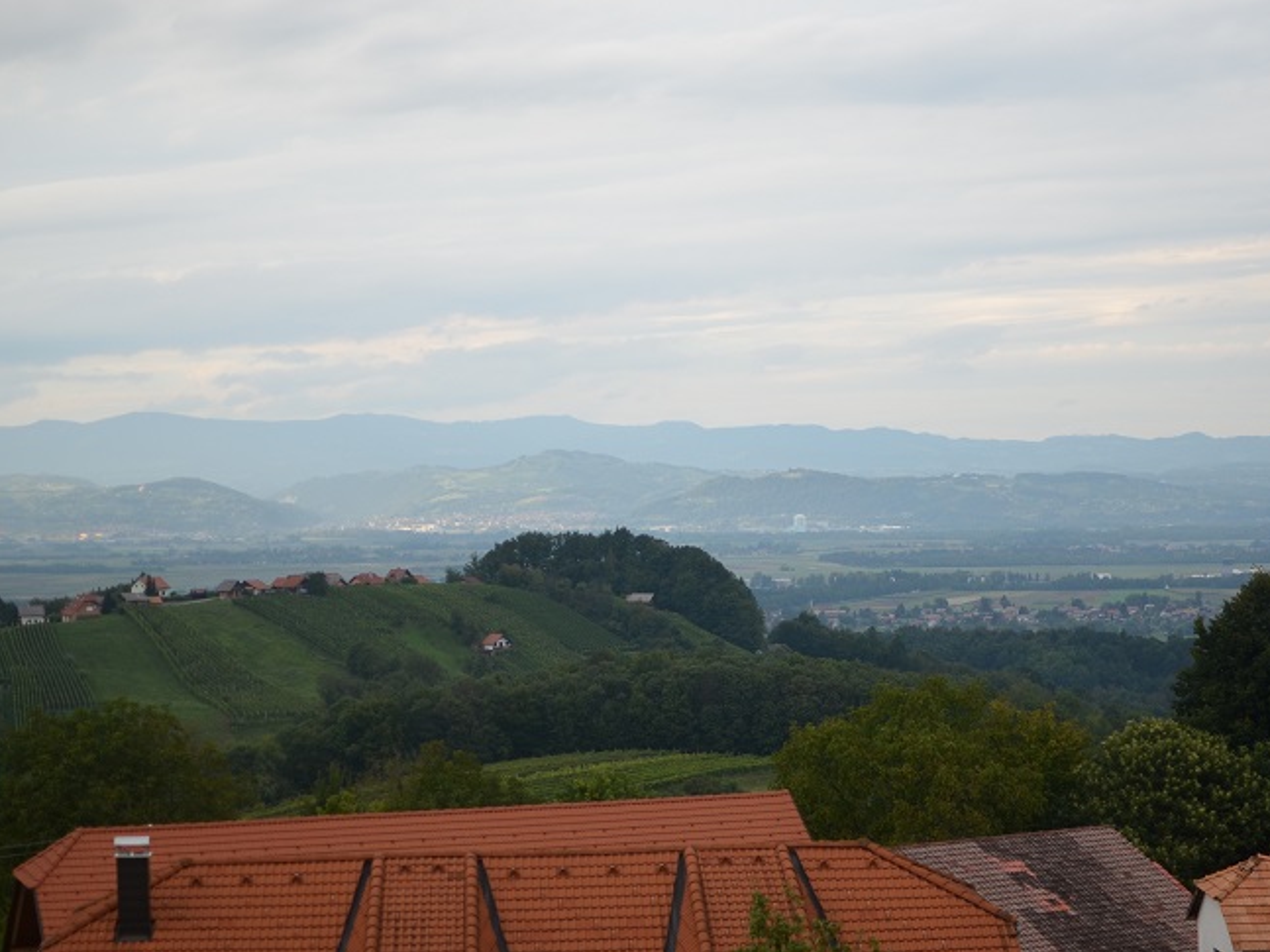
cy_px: 566
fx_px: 2852
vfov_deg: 18.9
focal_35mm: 78
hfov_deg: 25.1
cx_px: 678
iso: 125
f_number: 1.8
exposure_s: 1/800
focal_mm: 35
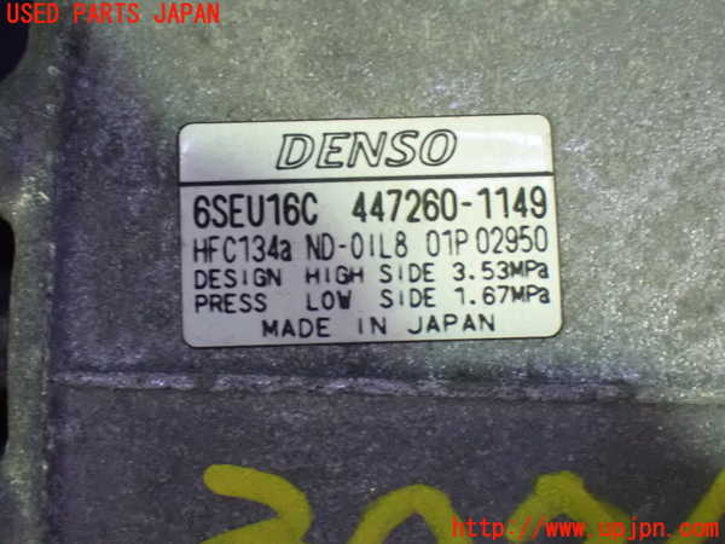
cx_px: 362
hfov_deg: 23.8
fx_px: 1717
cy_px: 272
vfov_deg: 18.0
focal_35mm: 82
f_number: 4.3
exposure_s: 1/25
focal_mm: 14.62
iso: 1600
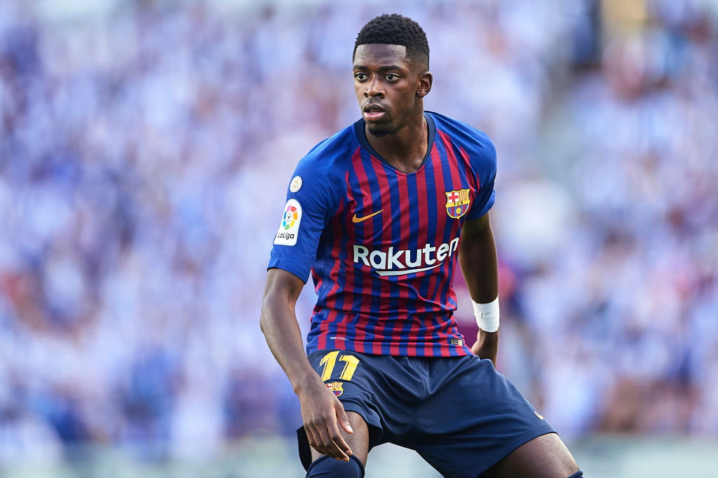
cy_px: 239
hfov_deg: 5.2
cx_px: 359
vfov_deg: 3.4
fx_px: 7975
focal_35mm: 400
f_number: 2.8
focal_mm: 400
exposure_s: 1/1600
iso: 800
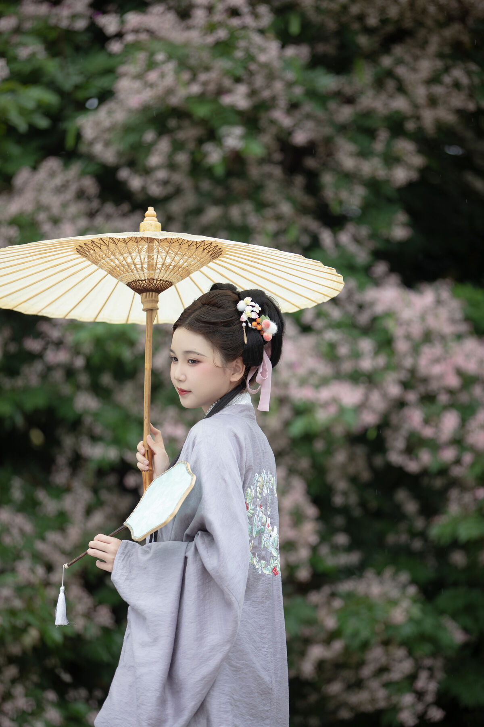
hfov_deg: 9.7
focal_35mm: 141
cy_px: 364
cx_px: 242
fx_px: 2843
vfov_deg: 14.6
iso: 160
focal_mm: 142
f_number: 2.8
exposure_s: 1/320
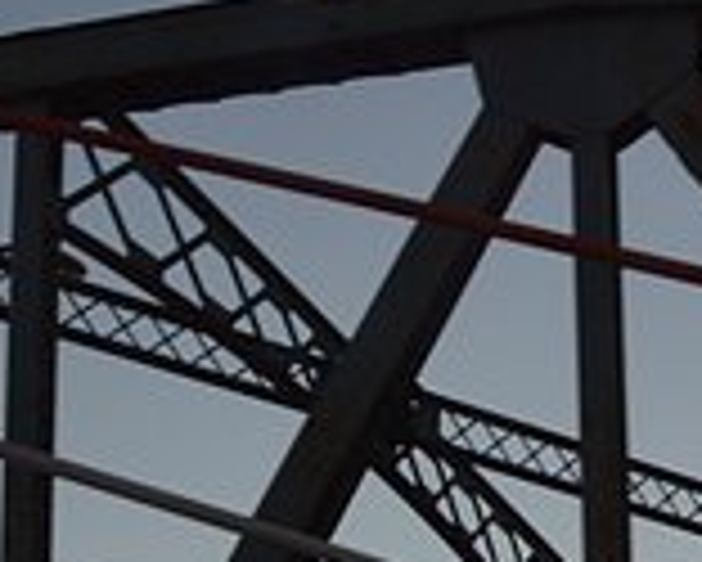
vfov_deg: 11.8
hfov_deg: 15.4
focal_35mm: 122
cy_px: 951
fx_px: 2536
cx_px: 720
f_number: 5.6
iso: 125
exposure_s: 1/125
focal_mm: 18
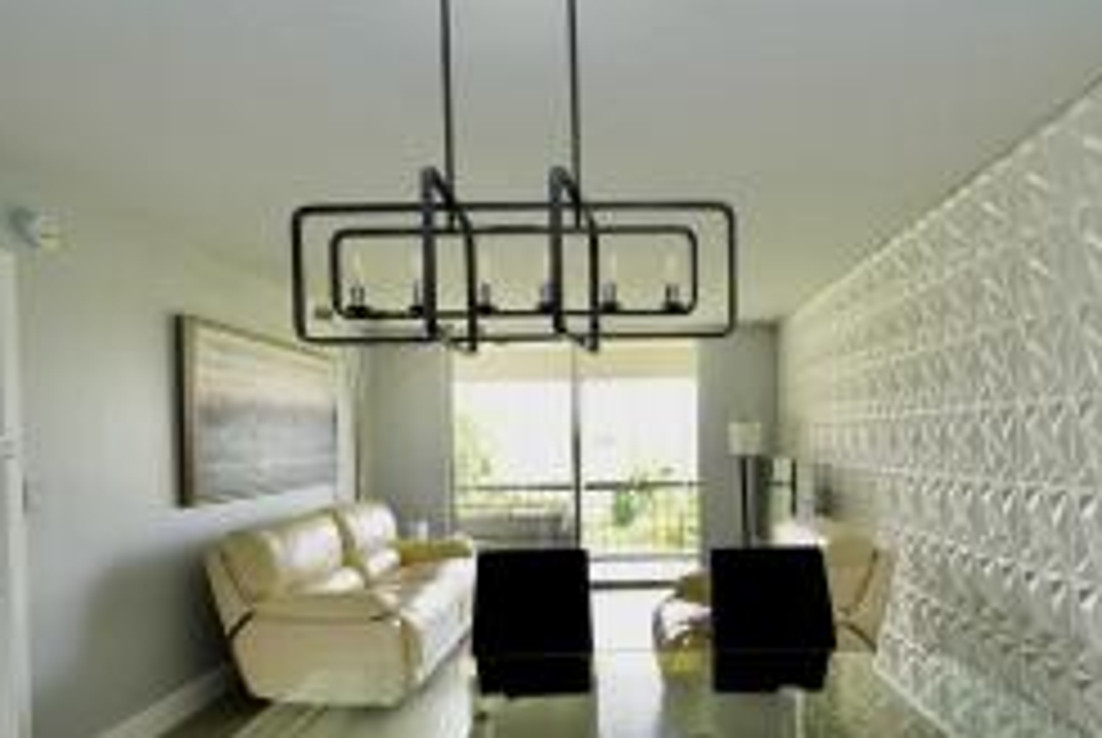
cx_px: 621
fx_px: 674
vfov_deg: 56.8
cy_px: 450
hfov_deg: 78.2
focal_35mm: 22
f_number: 4
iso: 320
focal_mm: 12
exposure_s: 1/60
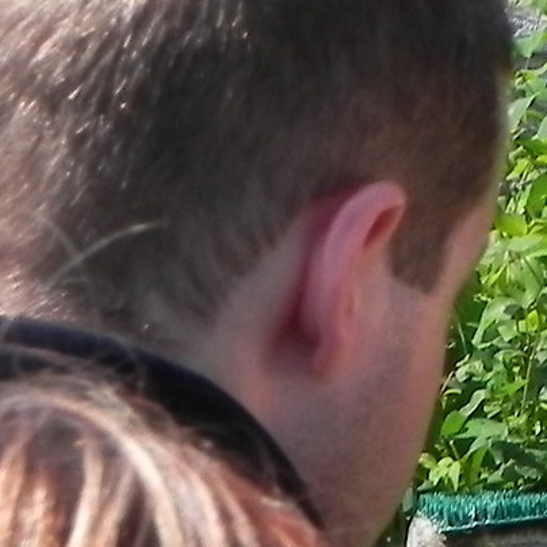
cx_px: 719
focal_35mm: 614
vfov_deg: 2.9
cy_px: -84
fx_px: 10977
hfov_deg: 2.8
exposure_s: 1/287
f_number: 5.6
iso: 160
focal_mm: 20.8
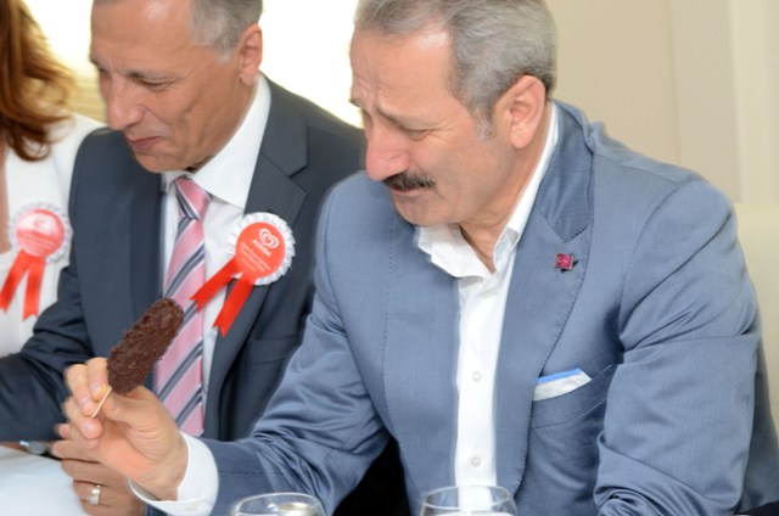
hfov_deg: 17.1
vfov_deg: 11.4
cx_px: 390
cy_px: 258
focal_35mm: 120
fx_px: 2591
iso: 500
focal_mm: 80
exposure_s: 1/60
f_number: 6.3
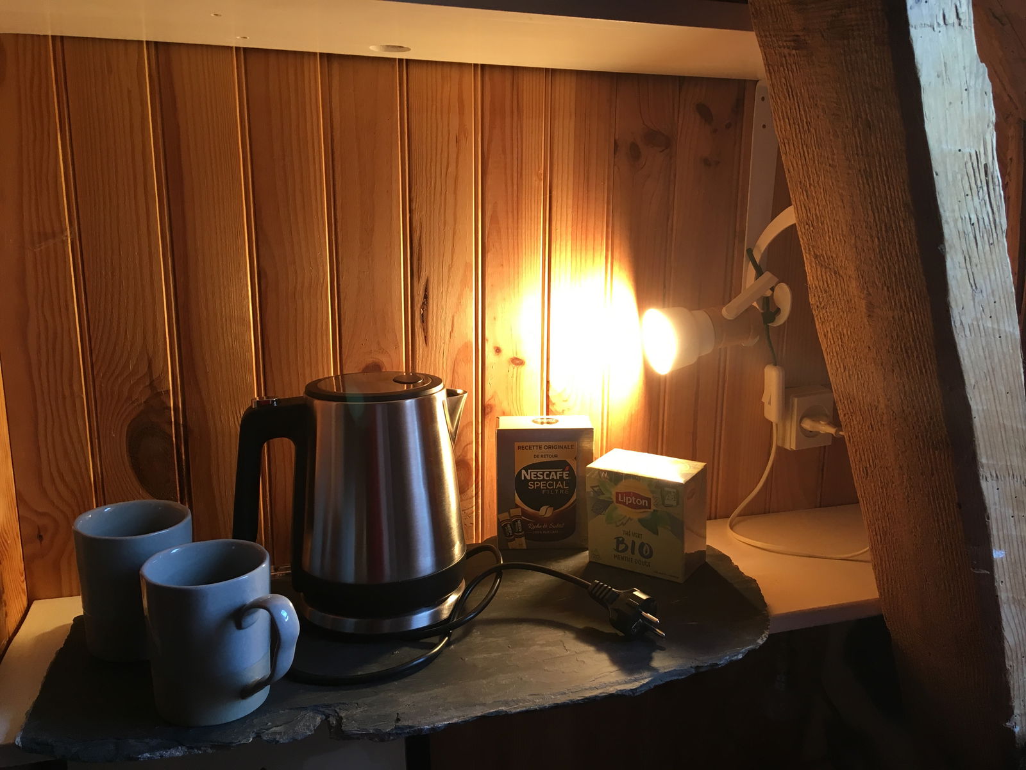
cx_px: 513
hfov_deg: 61.7
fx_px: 860
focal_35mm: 29
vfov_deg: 48.2
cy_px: 385
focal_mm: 4.15
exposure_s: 1/33
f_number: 2.2
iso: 100
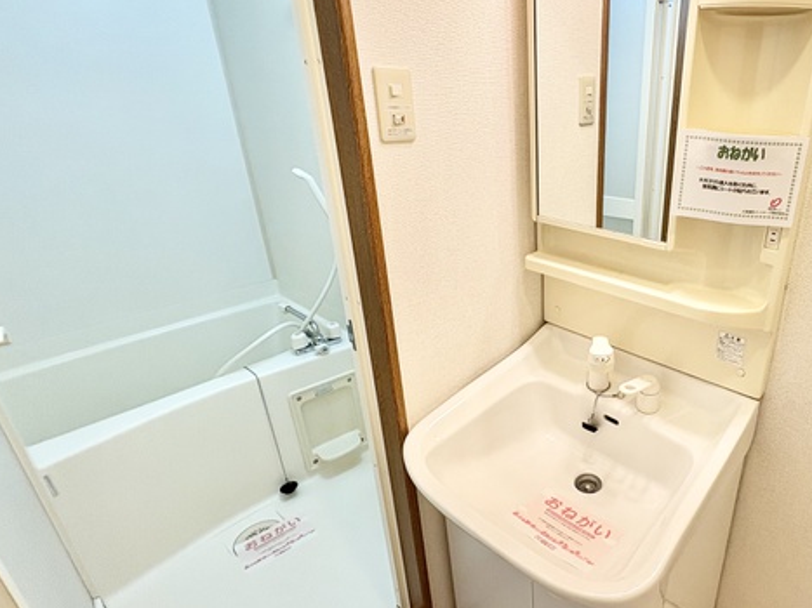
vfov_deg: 63.4
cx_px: 593
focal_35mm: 21
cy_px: 289
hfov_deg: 74.3
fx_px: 492
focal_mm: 2.22
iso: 125
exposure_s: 1/120
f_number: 2.2
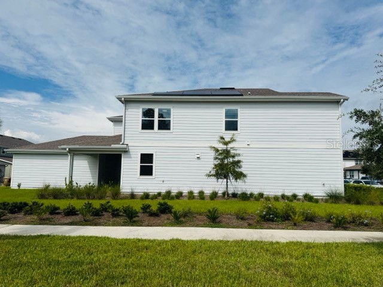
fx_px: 266
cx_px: 192
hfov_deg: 71.6
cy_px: 144
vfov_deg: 56.8
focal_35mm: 24
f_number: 1.78
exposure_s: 1/12346
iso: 80
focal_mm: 6.76
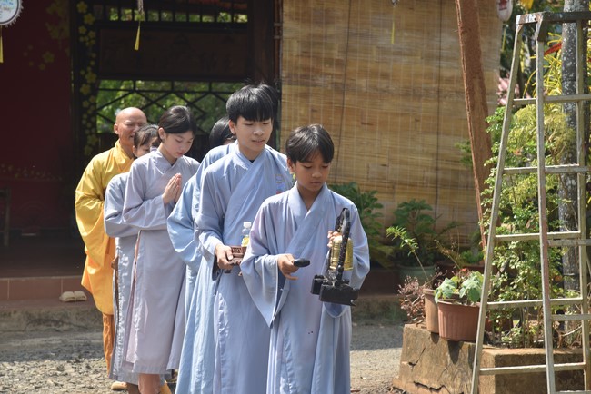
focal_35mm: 120
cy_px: 197
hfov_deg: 17.1
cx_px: 296
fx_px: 1971
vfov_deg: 11.4
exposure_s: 1/250
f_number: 8
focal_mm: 120
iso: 200
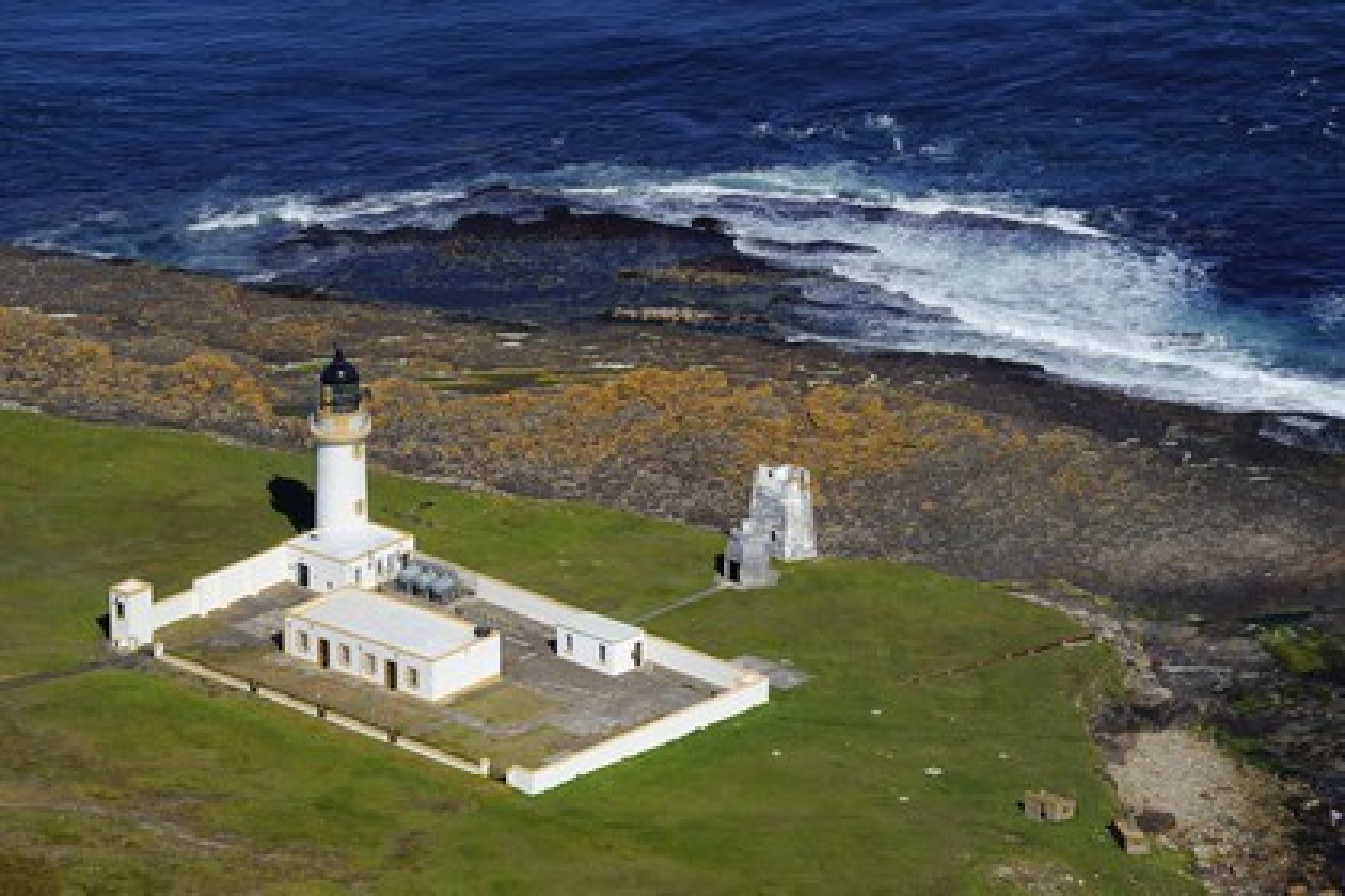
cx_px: 672
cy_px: 448
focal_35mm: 200
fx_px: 7472
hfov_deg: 10.3
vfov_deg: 6.9
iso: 400
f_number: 11
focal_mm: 200
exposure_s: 1/800
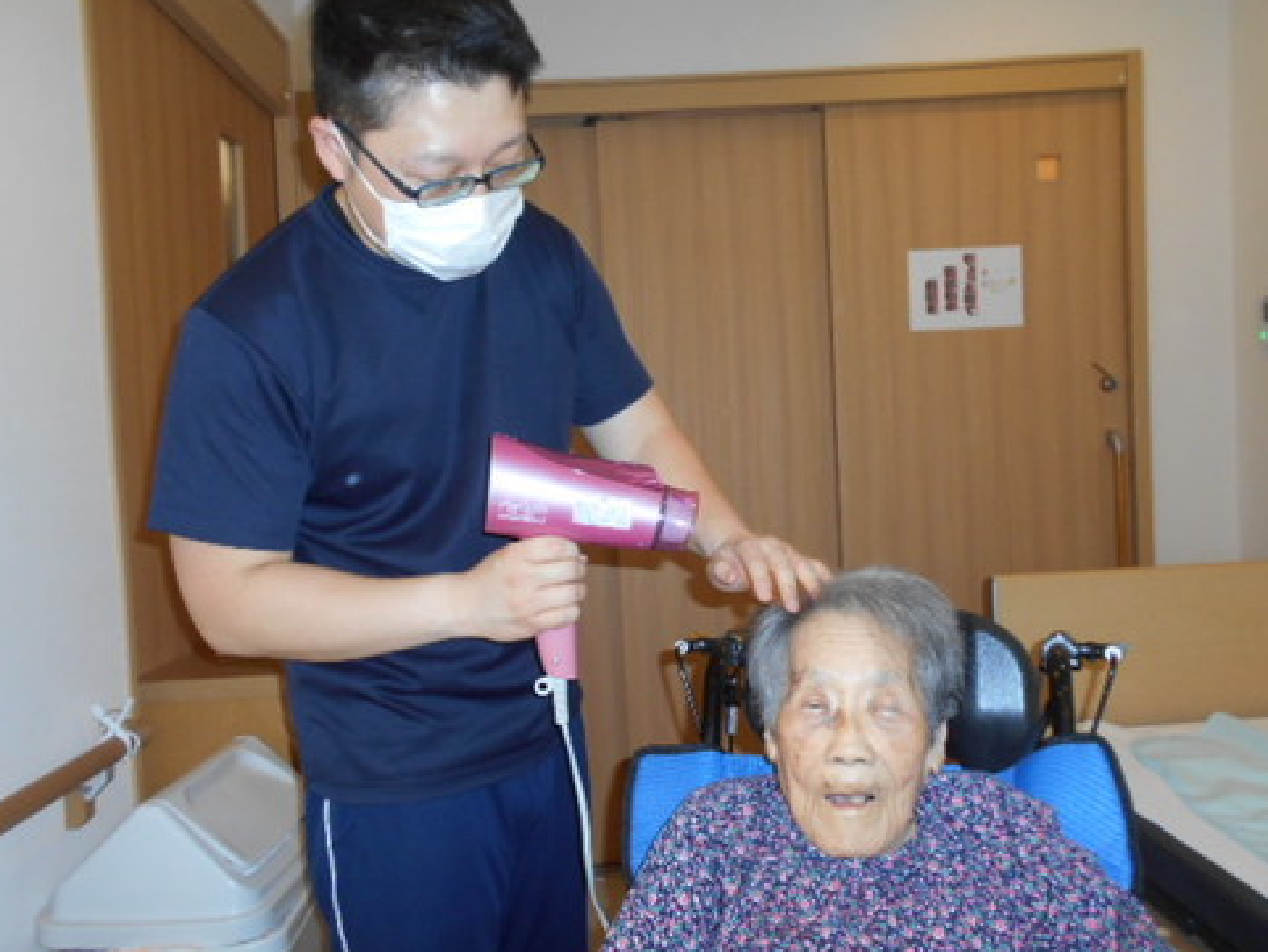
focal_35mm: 27
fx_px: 989
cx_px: 638
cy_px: 489
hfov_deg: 65.3
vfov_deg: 51.4
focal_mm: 4.6
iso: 200
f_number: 3.2
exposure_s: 1/25
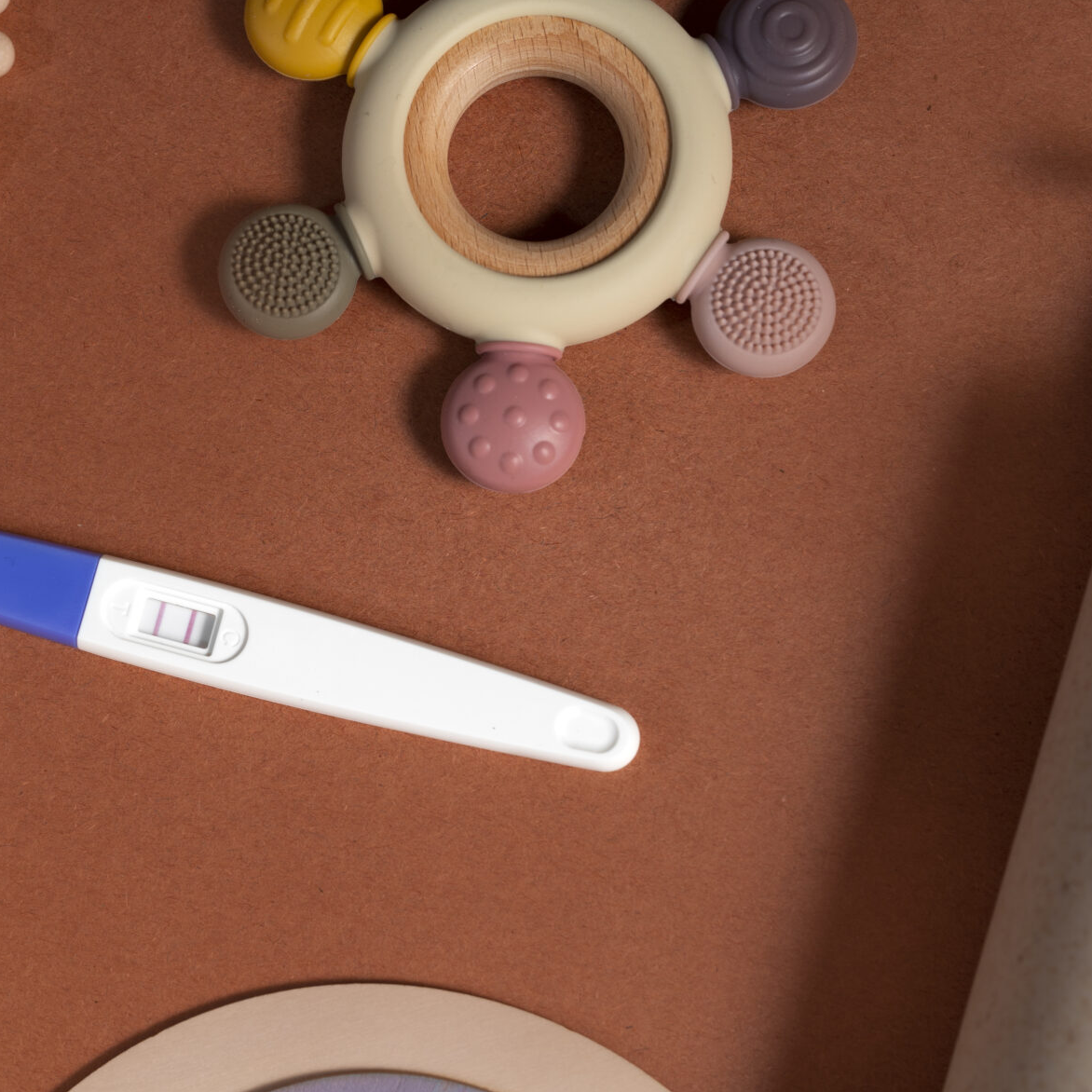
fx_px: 2320
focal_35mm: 65
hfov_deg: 26.2
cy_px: 666
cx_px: 279
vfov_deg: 26.4
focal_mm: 35
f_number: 5
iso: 125
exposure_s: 1/100
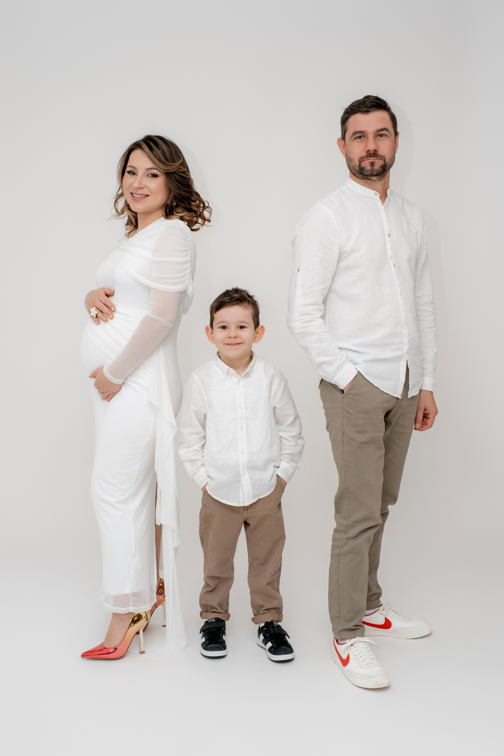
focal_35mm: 45
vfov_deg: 43.6
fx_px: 945
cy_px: 378
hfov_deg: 29.9
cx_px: 252
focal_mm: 30
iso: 1000
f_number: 6.4
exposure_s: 1/200
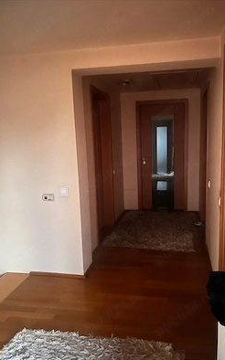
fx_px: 275
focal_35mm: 28
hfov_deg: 44.3
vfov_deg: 66.5
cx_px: 132
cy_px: 182
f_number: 1.5
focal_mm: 5.7
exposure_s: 1/5
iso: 1000
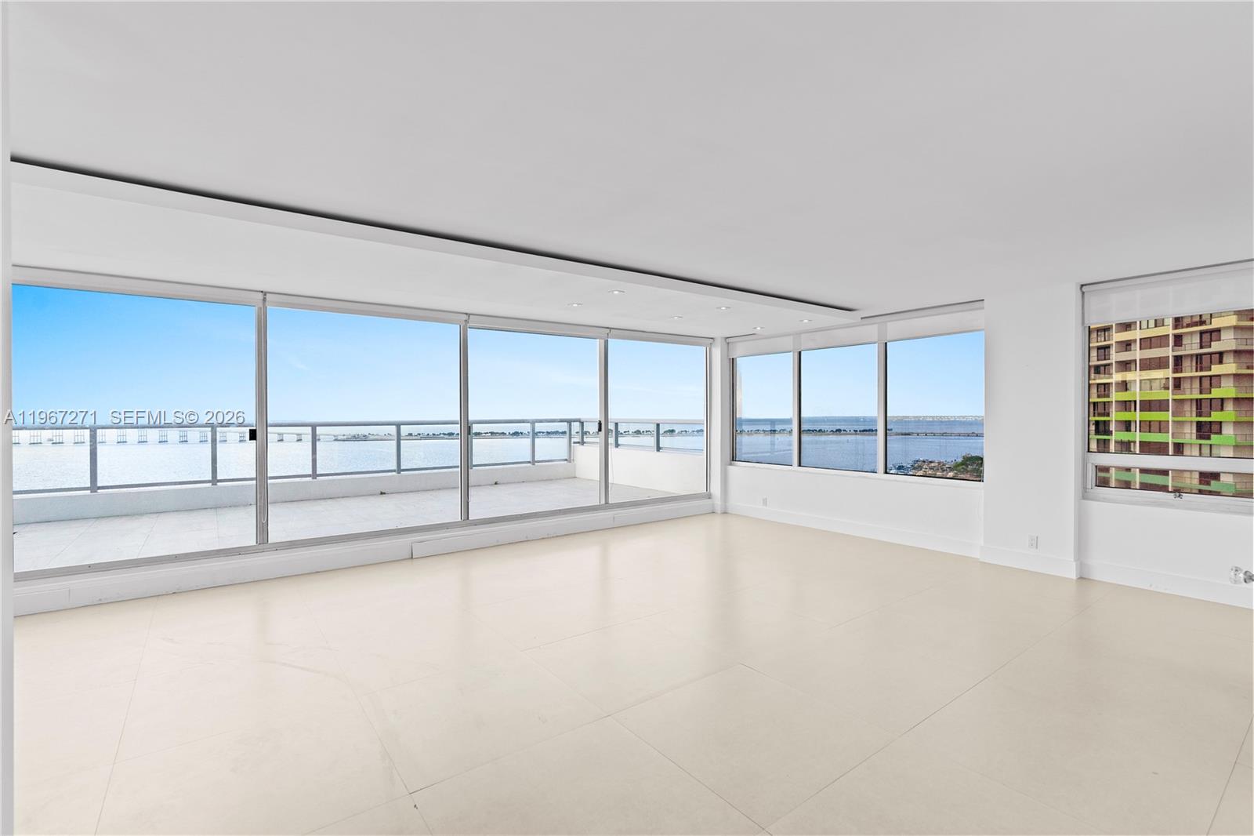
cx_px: 627
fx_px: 557
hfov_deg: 96.7
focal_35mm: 16
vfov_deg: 73.7
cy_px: 418
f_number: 5
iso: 160
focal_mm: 16
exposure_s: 1/20
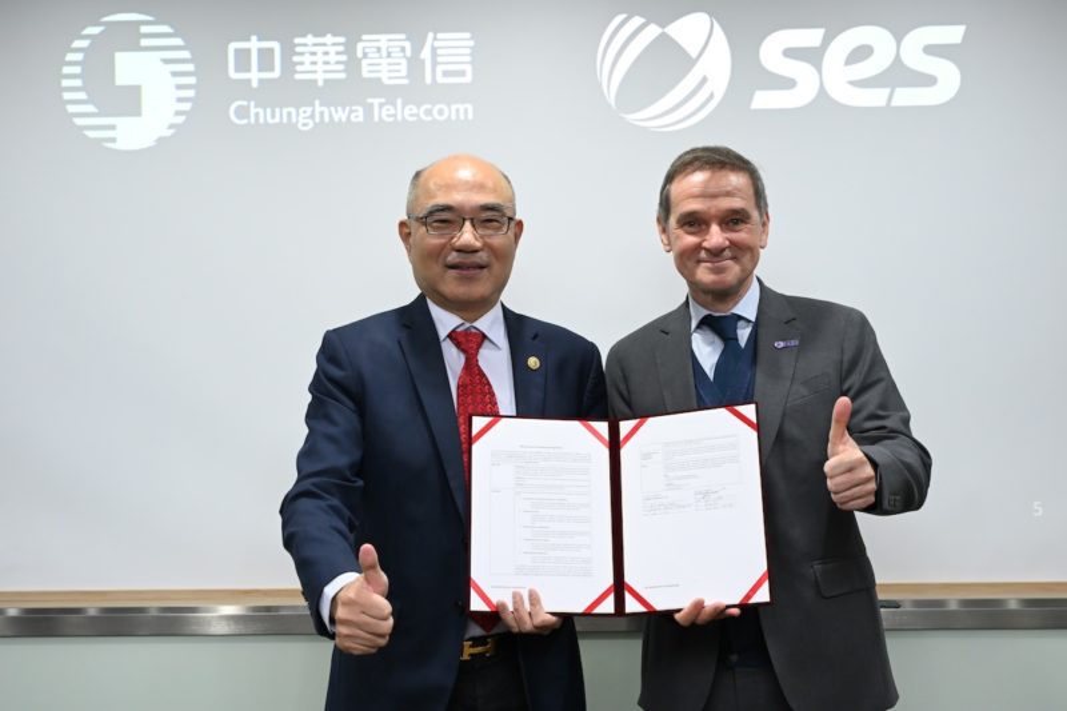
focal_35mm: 42
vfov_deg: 31.9
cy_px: 356
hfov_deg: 46.4
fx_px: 1244
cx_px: 534
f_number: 6.3
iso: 5000
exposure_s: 1/160
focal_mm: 42
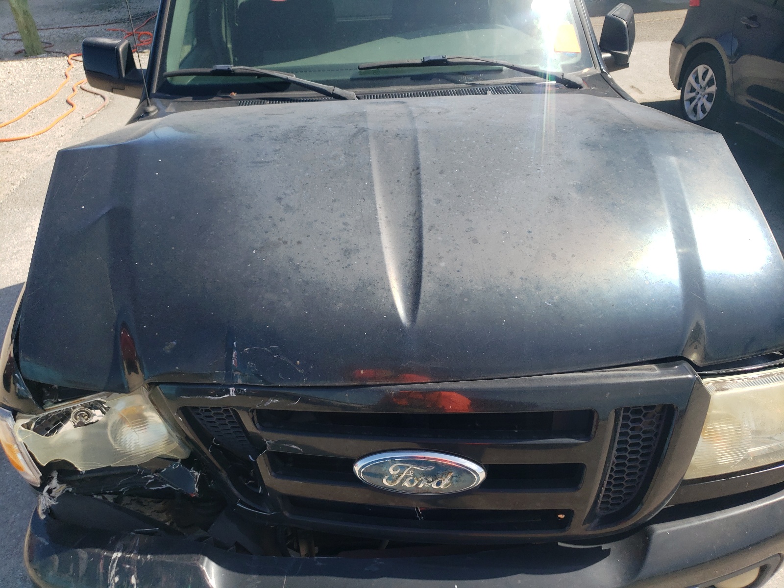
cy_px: 294
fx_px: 589
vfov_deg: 53.1
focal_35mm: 26
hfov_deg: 67.3
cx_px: 392
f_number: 1.5
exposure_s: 1/1667
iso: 50
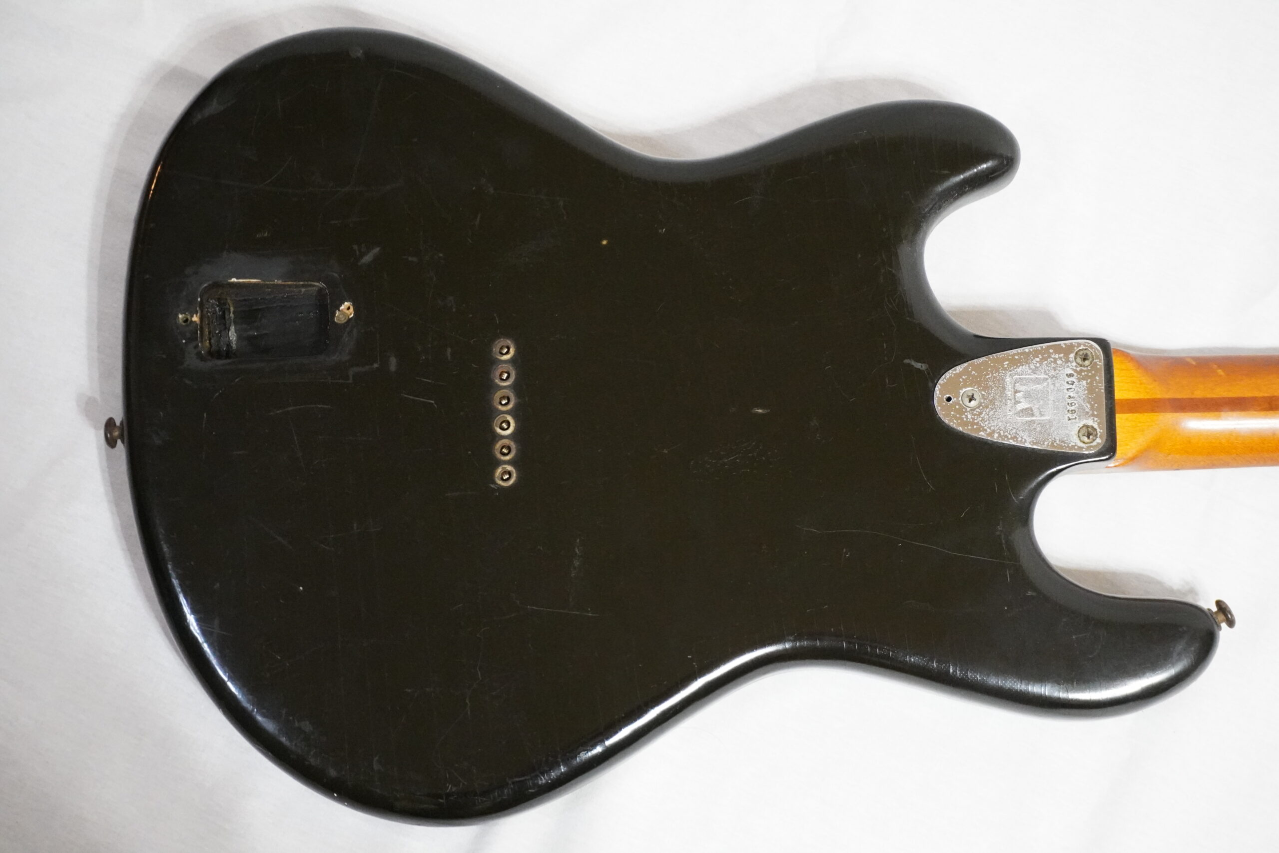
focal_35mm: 72
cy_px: 426
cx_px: 640
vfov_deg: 18.9
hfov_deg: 28.1
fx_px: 2558
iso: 6400
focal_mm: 48
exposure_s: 1/40
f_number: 5.6
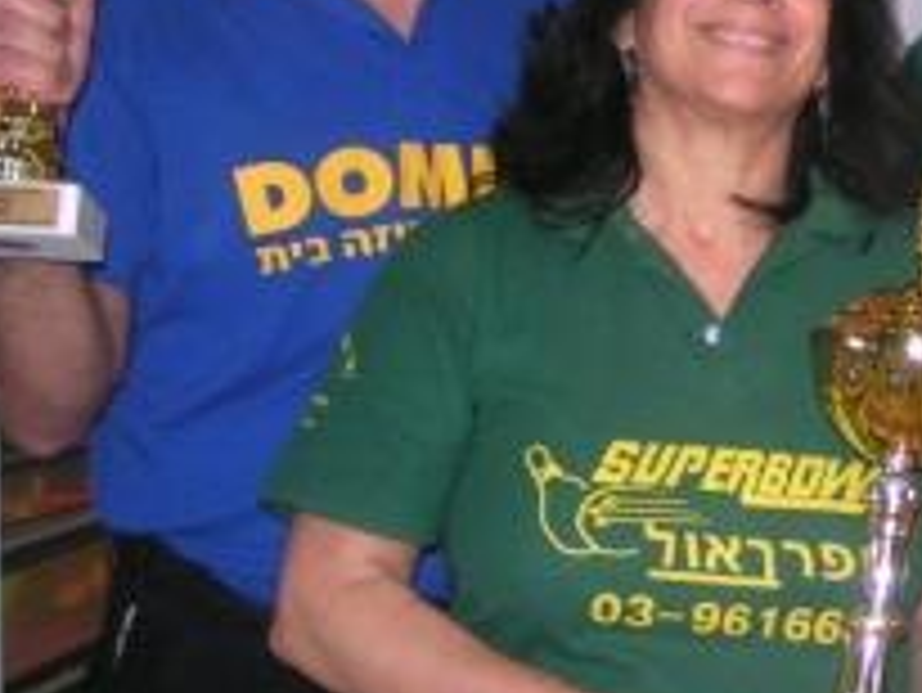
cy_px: 117
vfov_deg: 17.6
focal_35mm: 83
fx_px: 2212
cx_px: 976
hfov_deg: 22.4
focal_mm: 5.8
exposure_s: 1/40
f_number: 2.8
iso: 200
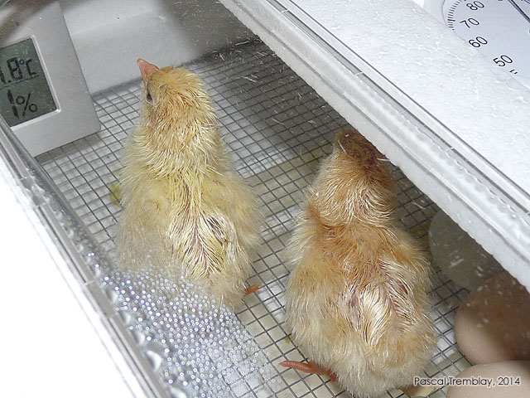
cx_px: 265
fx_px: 735
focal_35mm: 48
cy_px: 199
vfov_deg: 30.3
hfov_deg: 39.7
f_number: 2.8
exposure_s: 1/125
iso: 100
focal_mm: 4.8
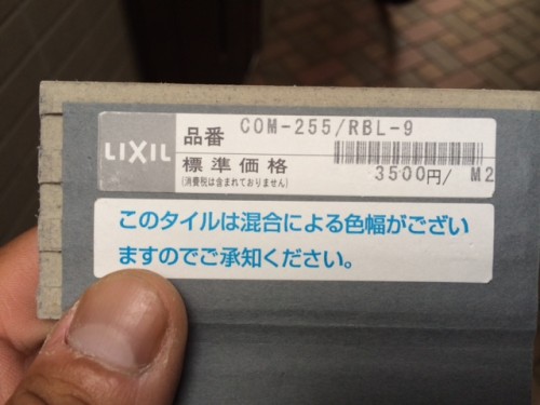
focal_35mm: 30
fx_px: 468
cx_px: 270
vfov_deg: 46.8
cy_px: 202
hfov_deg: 60.0
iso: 40
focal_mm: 4.12
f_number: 2.2
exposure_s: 1/60
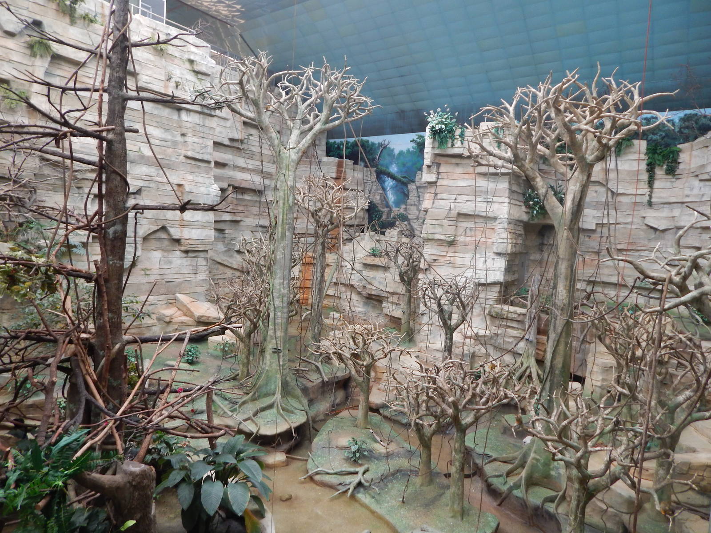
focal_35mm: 22
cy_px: 266
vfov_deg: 61.1
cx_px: 356
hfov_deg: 76.4
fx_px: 452
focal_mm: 4
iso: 160
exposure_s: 1/30
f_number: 3
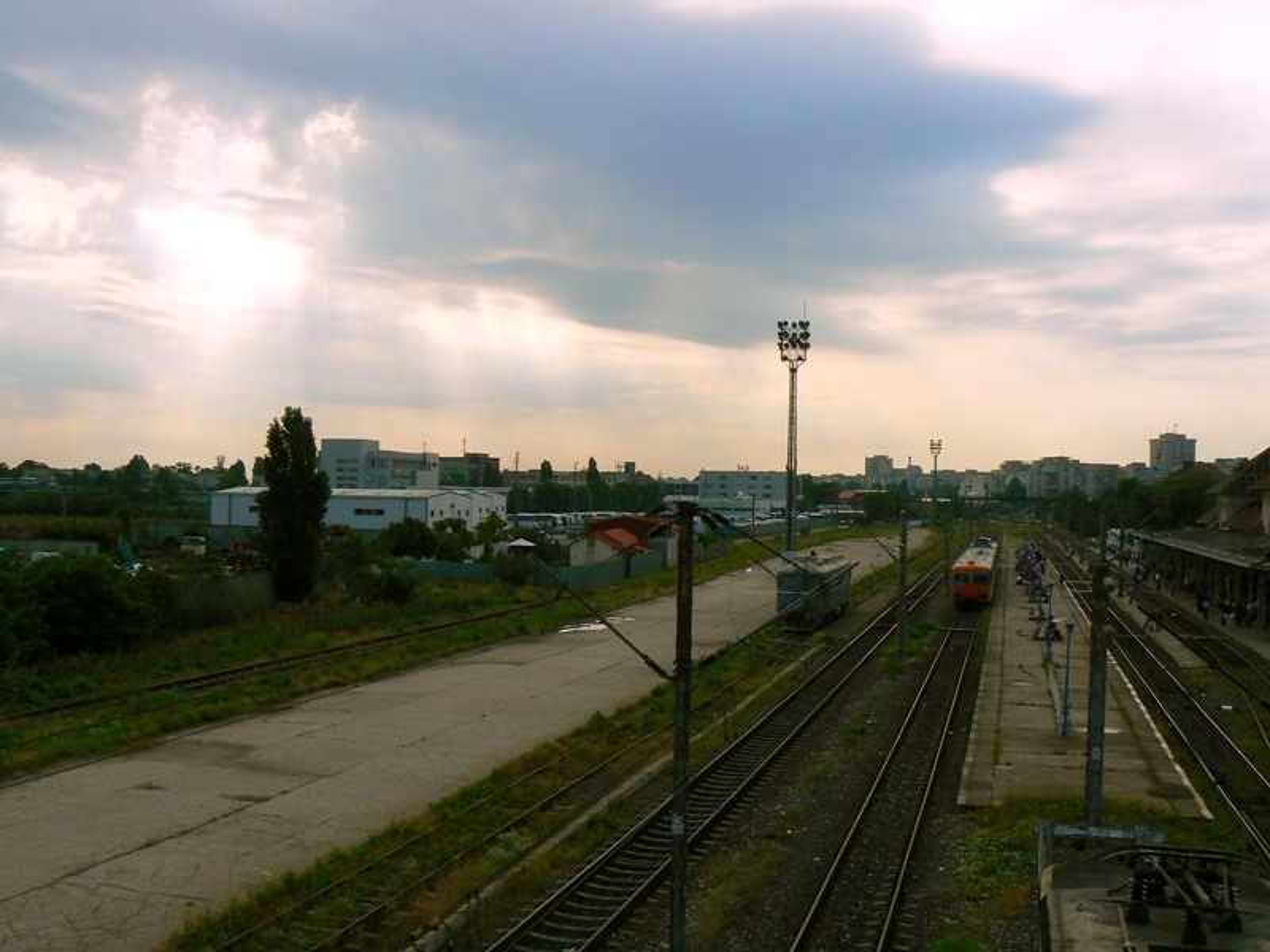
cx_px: 635
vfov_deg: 39.7
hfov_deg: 51.4
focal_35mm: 36
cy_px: 476
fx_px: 1321
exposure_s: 1/640
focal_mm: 6
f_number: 7.1
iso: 100
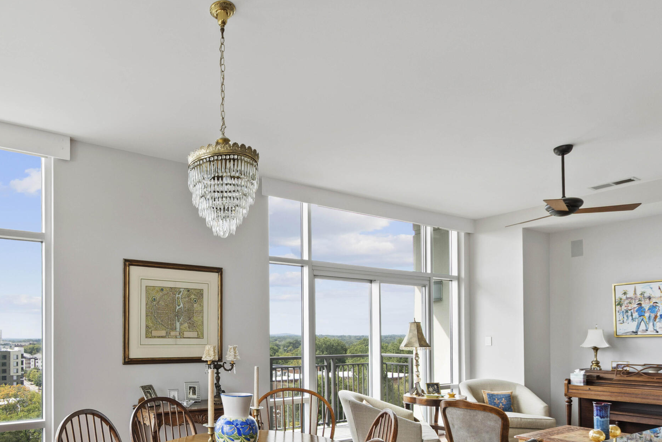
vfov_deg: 50.4
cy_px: 343
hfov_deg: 71.2
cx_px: 211
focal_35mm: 24
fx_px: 441
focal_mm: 10
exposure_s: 1/20
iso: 100
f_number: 8
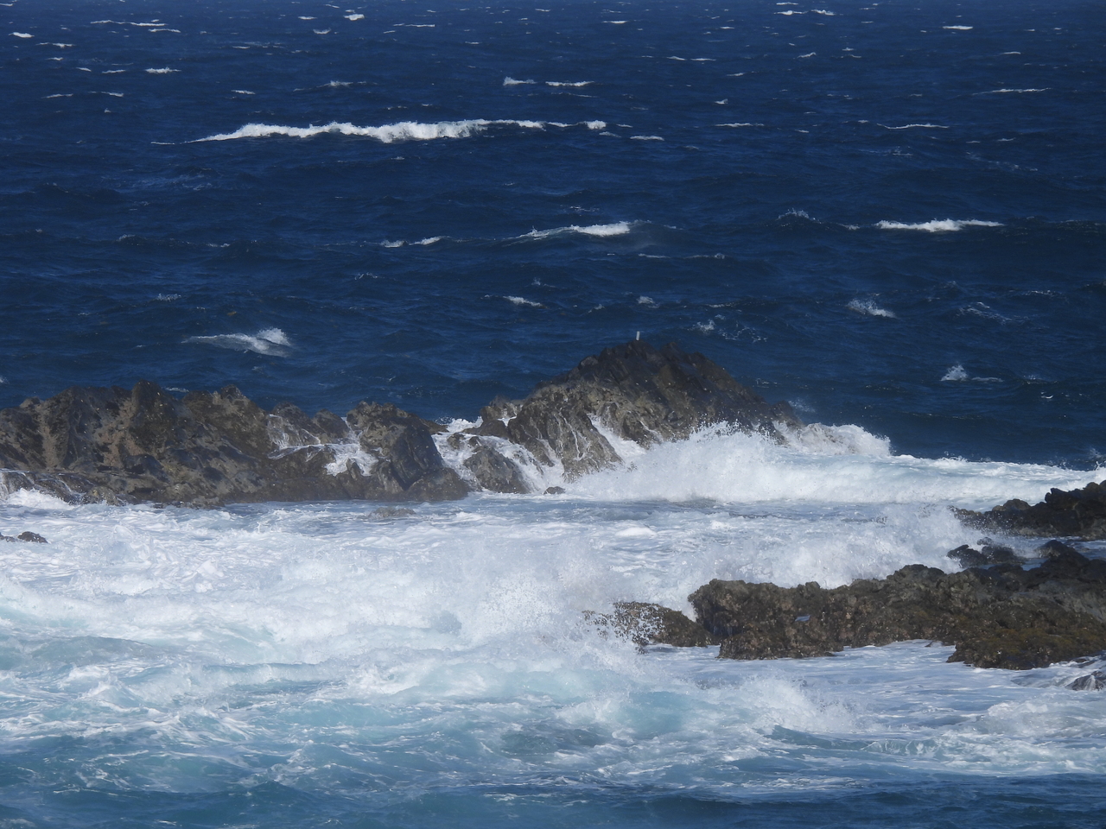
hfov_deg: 5.2
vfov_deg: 3.9
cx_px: 553
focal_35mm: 380
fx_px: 12141
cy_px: 414
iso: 100
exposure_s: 1/500
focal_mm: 67.8
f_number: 5
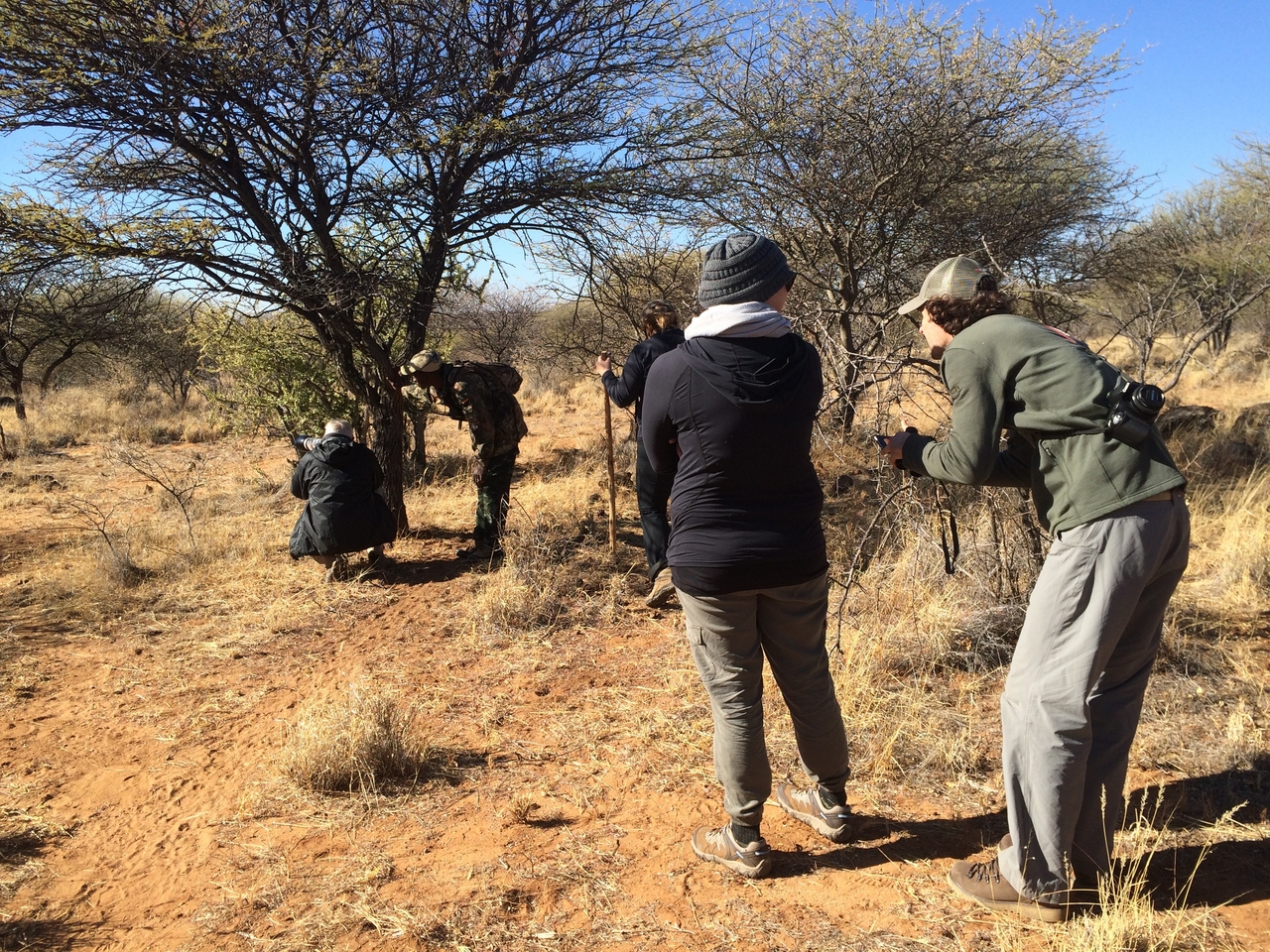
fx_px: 1064
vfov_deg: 48.2
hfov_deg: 61.7
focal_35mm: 29
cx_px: 635
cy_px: 476
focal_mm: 4.15
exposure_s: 1/1109
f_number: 2.2
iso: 32
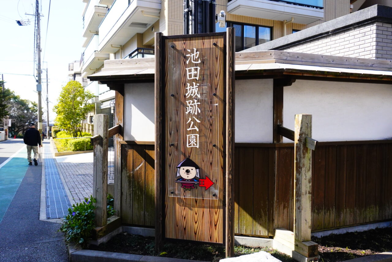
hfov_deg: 59.5
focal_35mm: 32
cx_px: 196
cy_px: 131
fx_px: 343
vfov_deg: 41.8
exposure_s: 1/1000
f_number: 5.6
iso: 800
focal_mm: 21
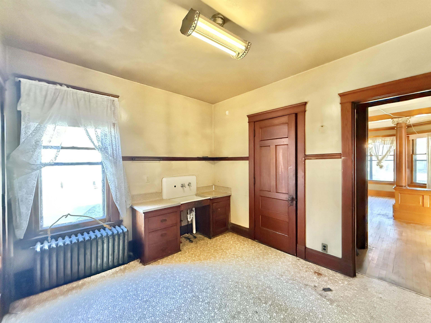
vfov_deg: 85.7
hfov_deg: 102.1
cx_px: 216
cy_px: 162
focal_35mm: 14
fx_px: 174
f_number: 2.2
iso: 1250
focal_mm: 2.22
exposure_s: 1/60
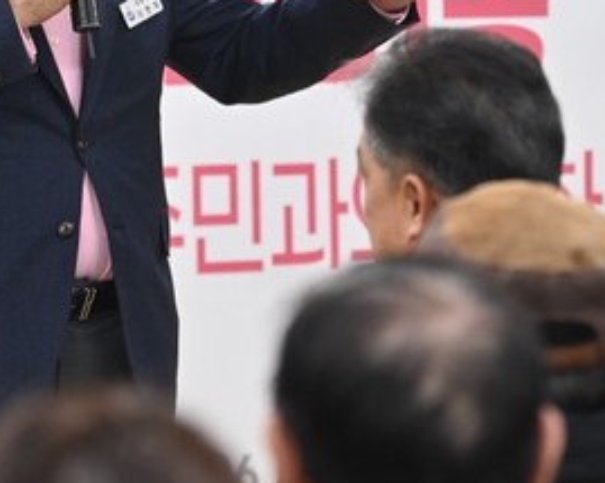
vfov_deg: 3.8
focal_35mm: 408
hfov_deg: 4.7
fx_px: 7303
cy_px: 4
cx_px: 380
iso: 800
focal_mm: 150
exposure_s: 1/60
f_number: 4.5
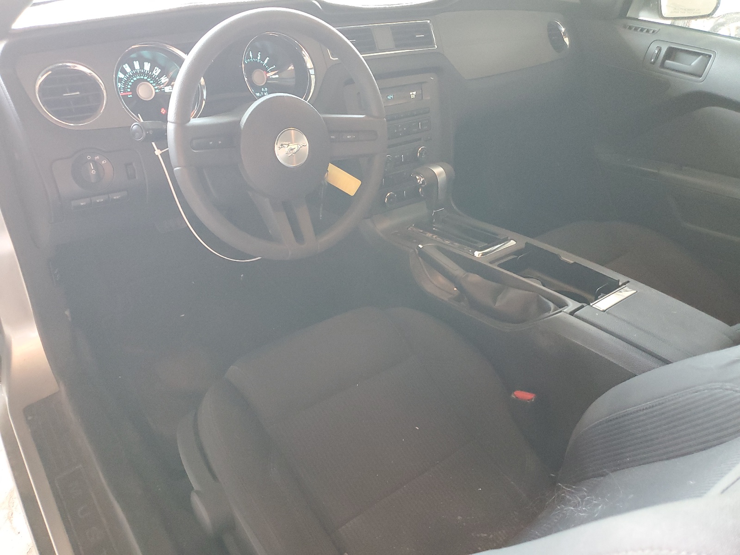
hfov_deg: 67.3
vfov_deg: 53.1
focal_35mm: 26
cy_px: 278
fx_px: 556
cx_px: 370
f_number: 1.5
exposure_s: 1/40
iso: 300
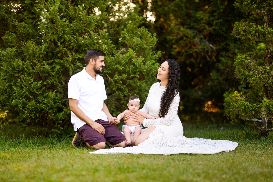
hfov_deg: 23.9
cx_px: 136
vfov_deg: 16.1
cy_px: 91
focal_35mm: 85
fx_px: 645
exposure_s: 1/500
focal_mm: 85
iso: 100
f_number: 1.4
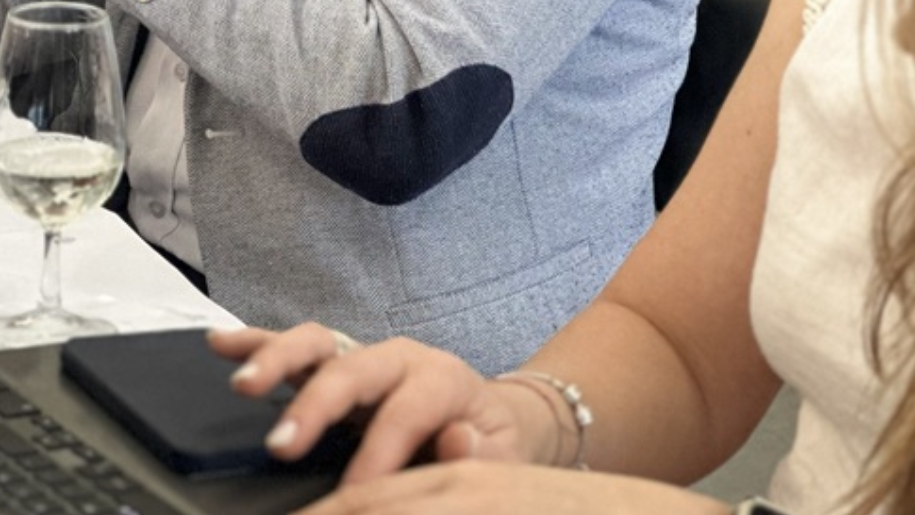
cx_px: 319
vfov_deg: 6.9
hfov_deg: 12.4
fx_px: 4198
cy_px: -189
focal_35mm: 173
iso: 250
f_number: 2.8
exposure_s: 1/101
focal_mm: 9
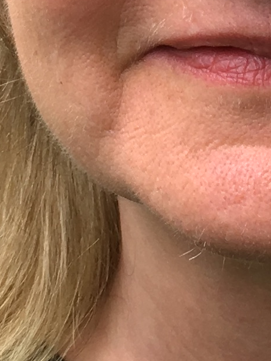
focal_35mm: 190
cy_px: 39
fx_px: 1981
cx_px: 242
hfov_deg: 7.8
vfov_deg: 10.4
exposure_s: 1/169
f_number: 2.2
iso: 25
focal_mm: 4.15
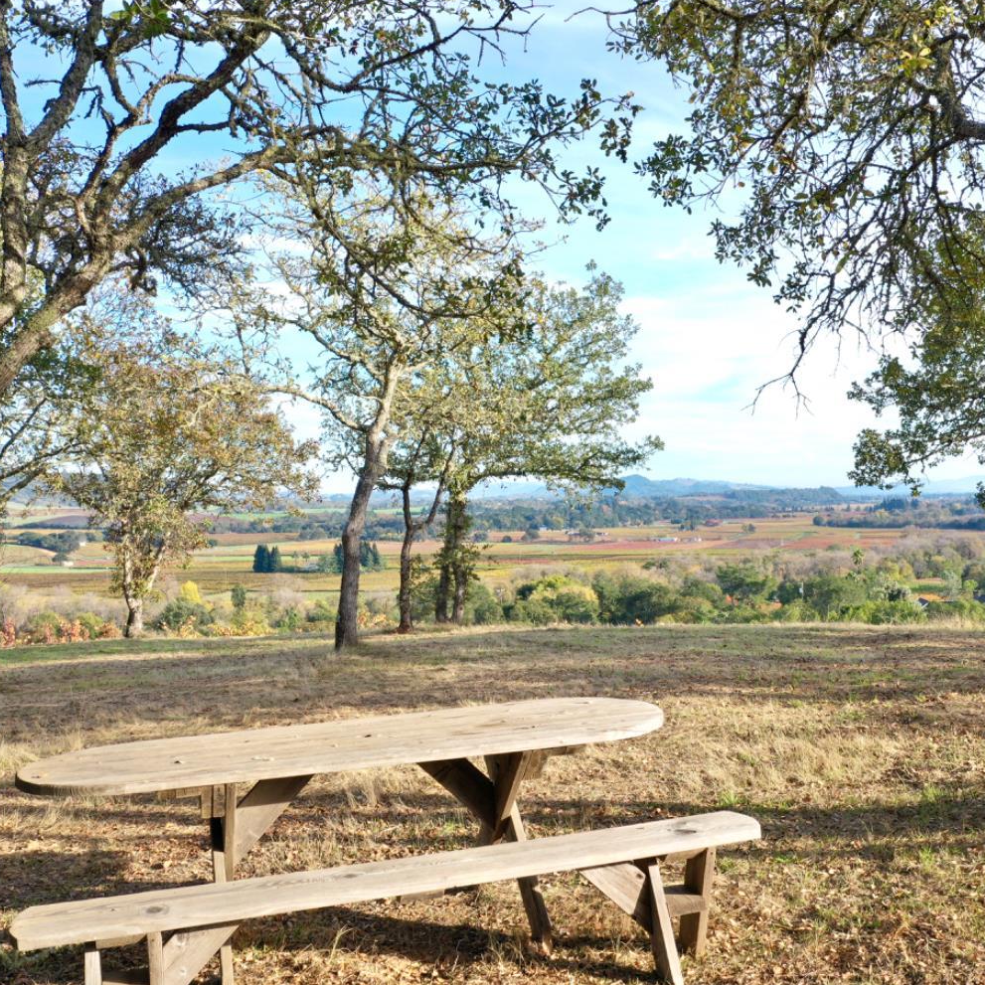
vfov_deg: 46.0
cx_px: 546
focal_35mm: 36
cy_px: 489
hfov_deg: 46.0
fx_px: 1159
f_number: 6.3
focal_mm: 10.26
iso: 100
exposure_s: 1/120
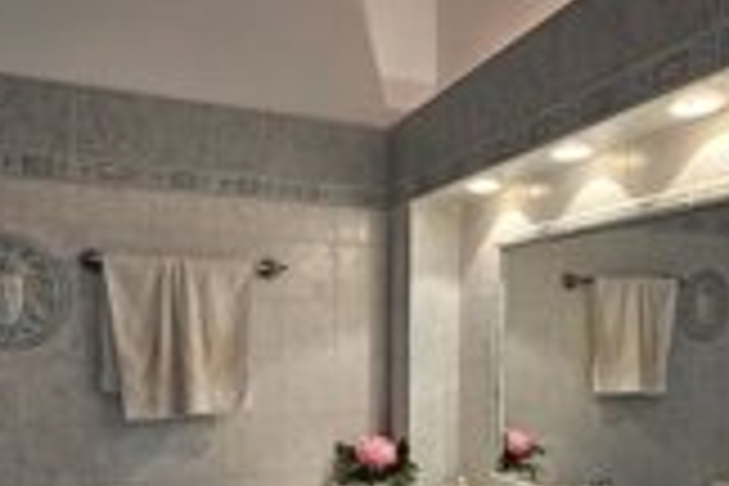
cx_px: 418
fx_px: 607
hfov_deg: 61.6
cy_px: 423
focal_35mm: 30
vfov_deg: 40.8
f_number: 2.2
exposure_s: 1/50
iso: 100
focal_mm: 2.2
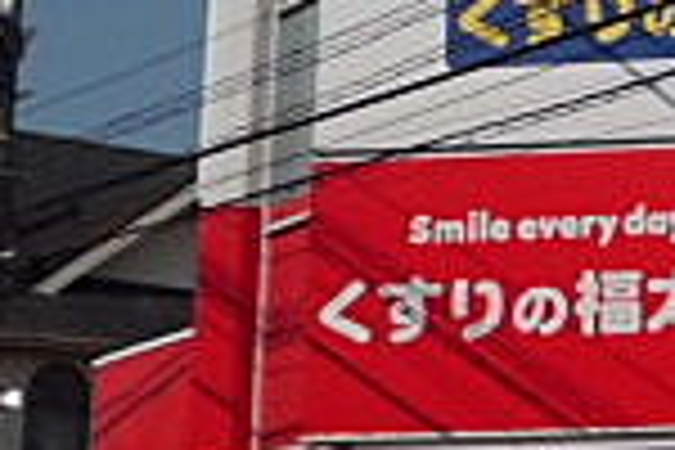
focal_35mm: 138
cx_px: 936
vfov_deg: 9.9
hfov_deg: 14.1
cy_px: 72
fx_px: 2587
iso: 64
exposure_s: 1/400
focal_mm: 5.5
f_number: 8.2
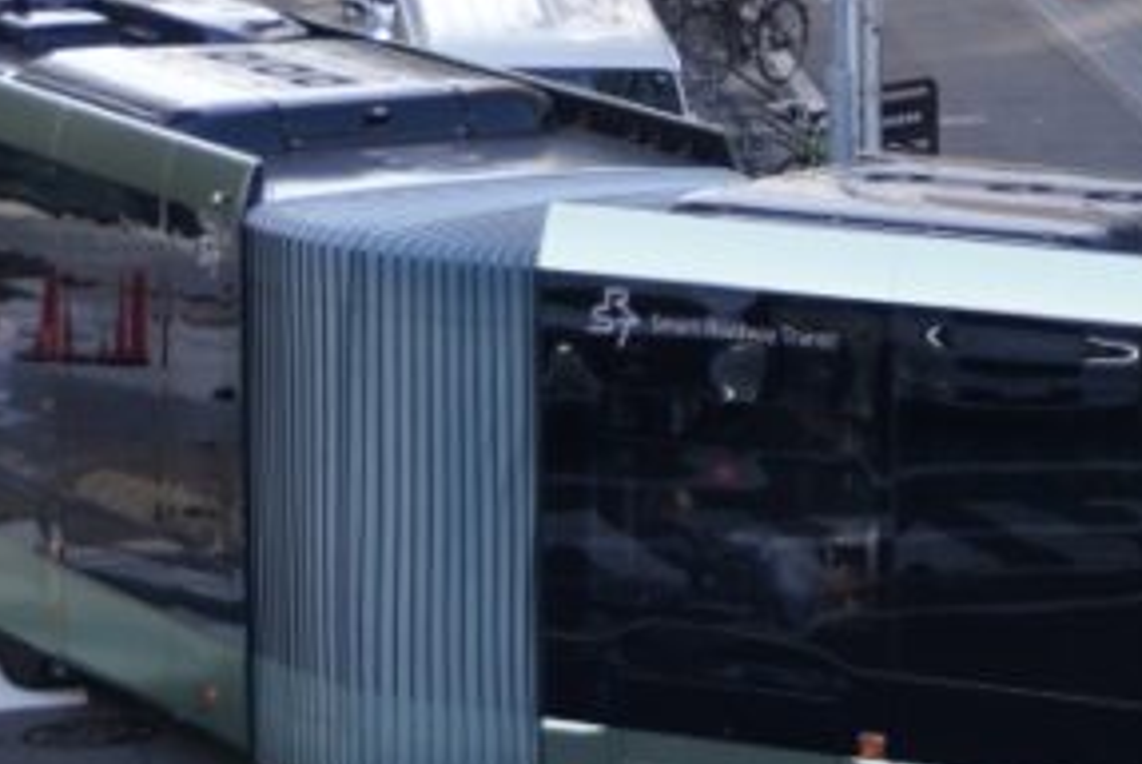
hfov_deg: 8.5
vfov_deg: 5.7
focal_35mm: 241
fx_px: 7646
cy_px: 497
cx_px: 1361
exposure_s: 1/125
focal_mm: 45
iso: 100
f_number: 4.5
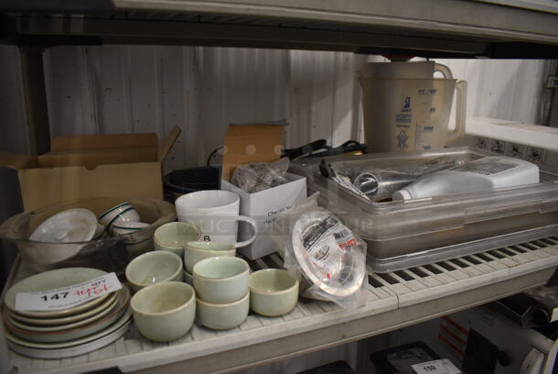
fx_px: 419
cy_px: 187
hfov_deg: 67.3
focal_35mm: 27
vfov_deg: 48.0
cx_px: 279
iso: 800
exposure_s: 1/125
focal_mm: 18
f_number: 3.5
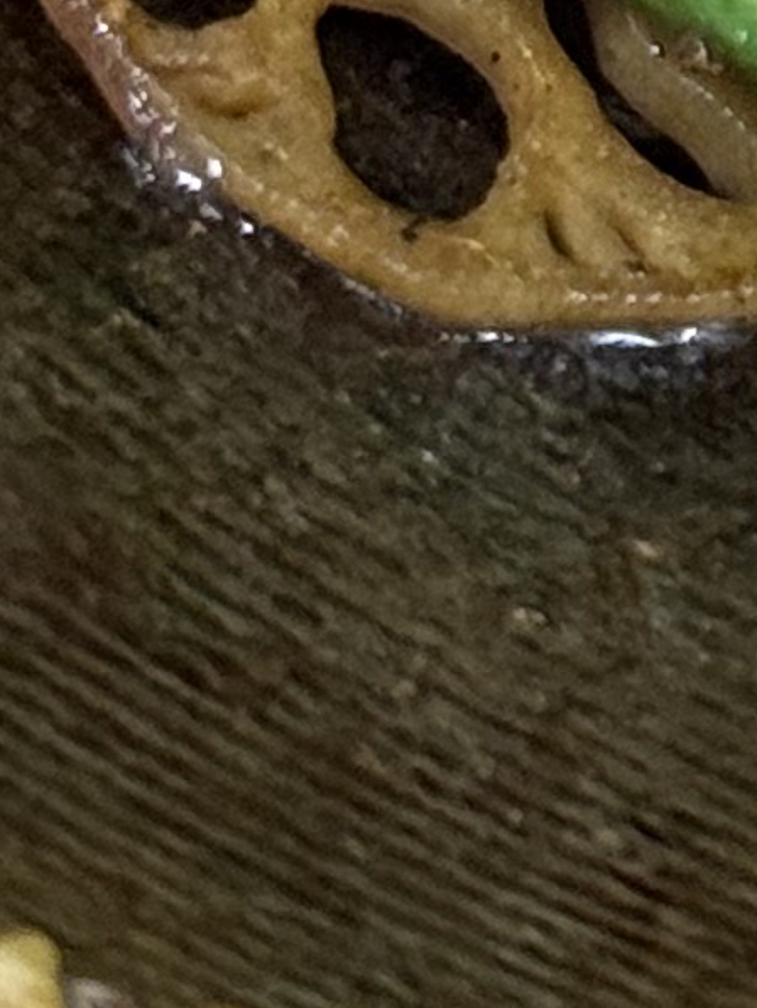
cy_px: -2084
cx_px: 2472
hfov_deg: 4.4
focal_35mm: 324
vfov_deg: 5.7
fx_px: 9444
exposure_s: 1/60
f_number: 1.78
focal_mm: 6.76
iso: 160
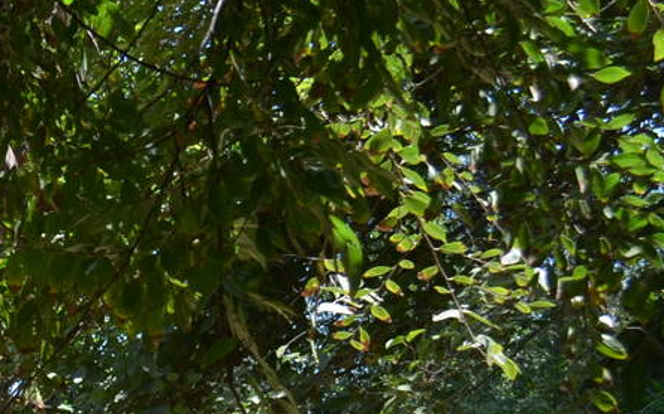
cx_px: -446
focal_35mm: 121
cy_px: 511
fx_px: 2189
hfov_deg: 15.4
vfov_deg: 10.6
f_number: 7.1
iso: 200
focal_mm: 22
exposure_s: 1/200
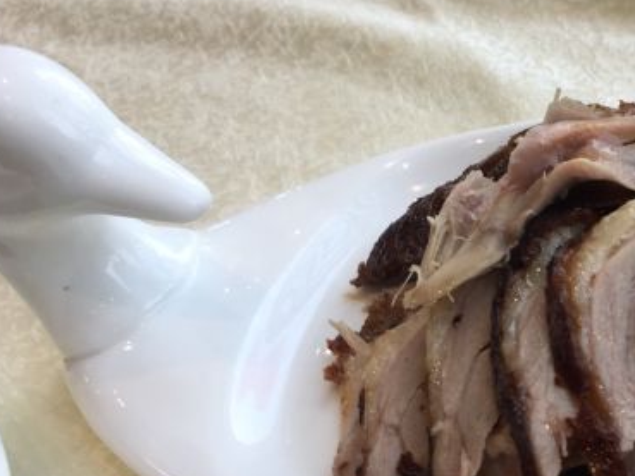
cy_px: 314
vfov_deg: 26.4
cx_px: 578
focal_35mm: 55
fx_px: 1009
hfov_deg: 33.0
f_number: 2.2
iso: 40
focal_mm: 4.15
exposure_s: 1/100
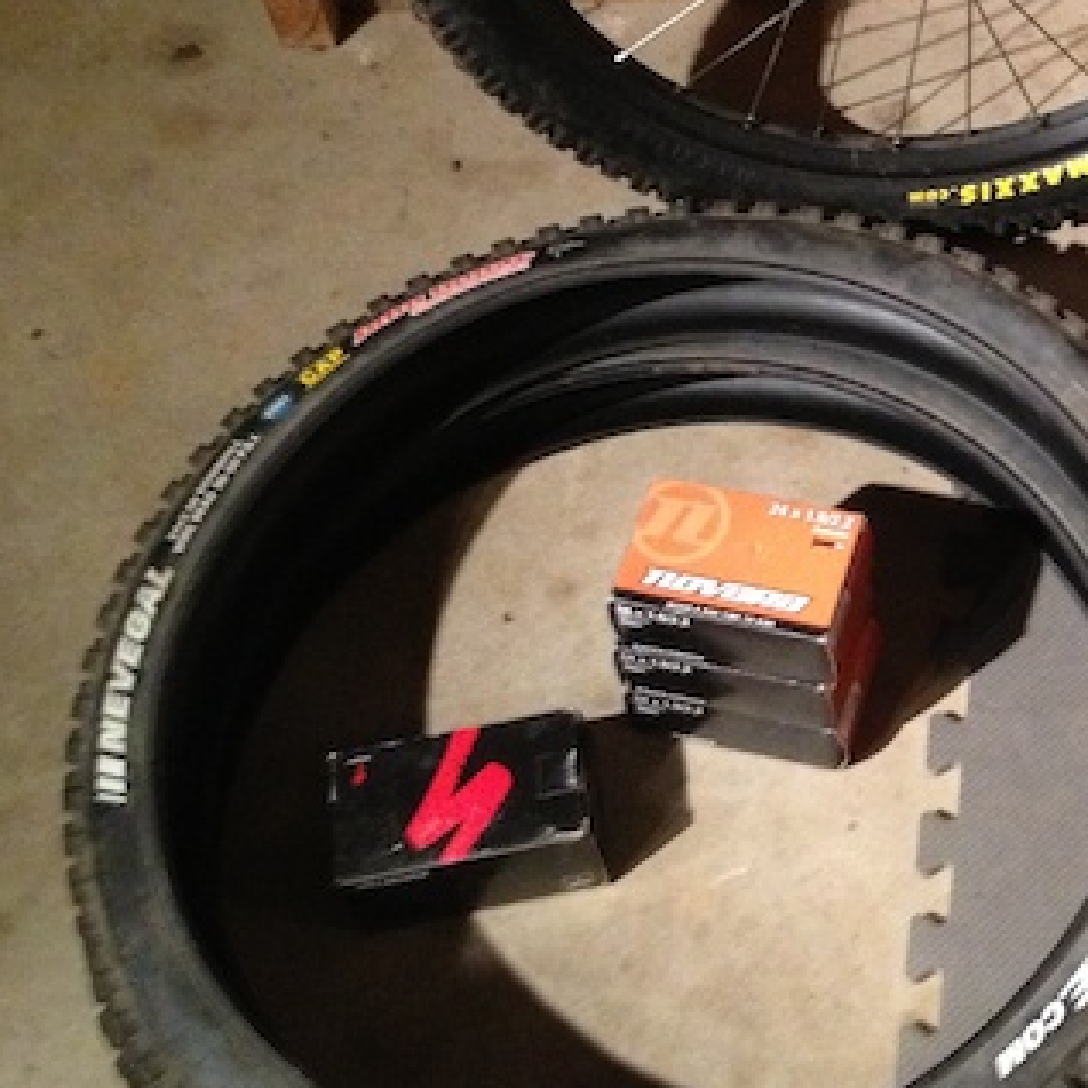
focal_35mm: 78
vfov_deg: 22.1
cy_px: 336
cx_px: 1167
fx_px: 2774
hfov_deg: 21.2
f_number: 2.4
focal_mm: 4.28
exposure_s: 1/17
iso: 400
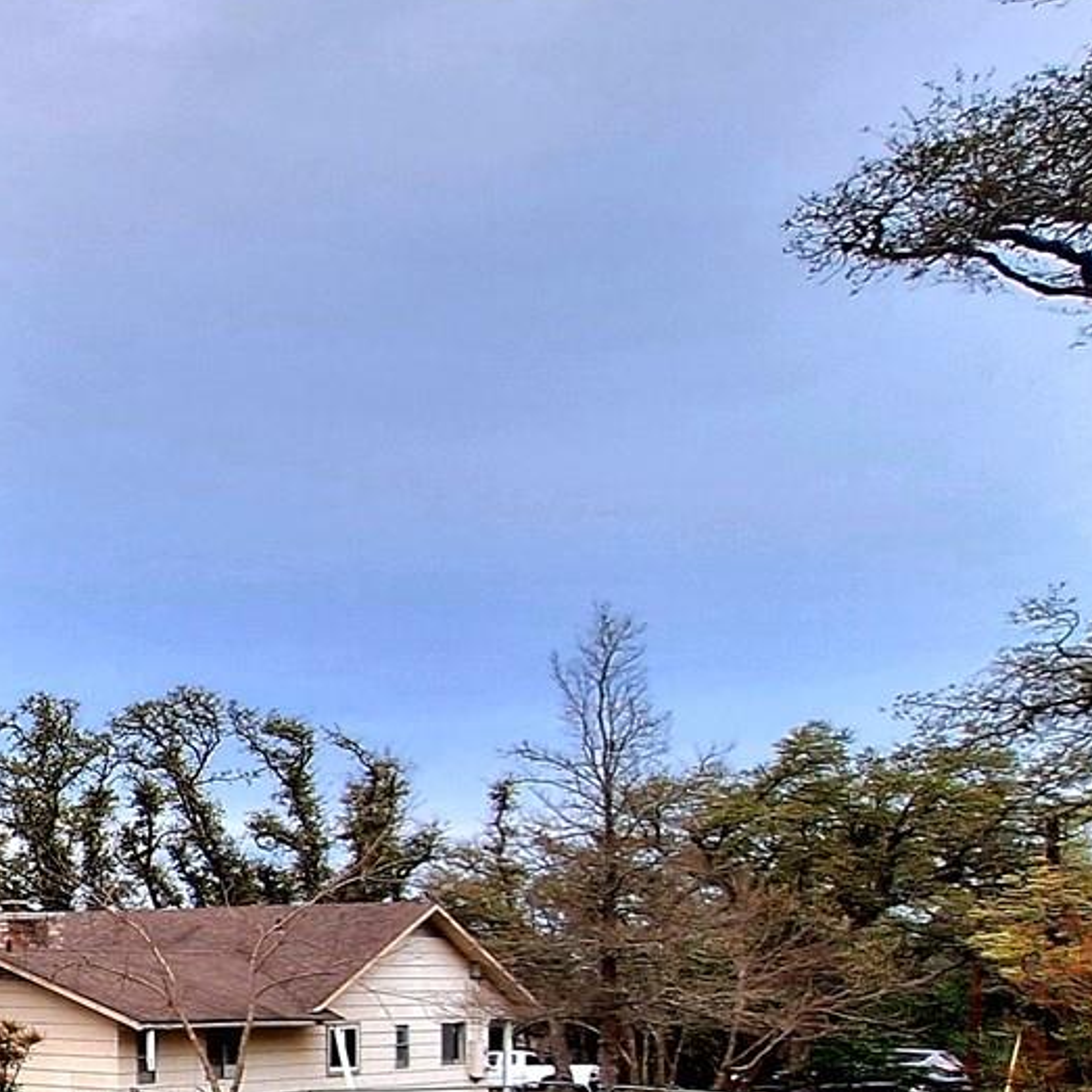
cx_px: -756
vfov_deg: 35.7
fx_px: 1606
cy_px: 940
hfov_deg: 23.8
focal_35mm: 45
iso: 40
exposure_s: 1/435
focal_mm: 1.74
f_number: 2.2
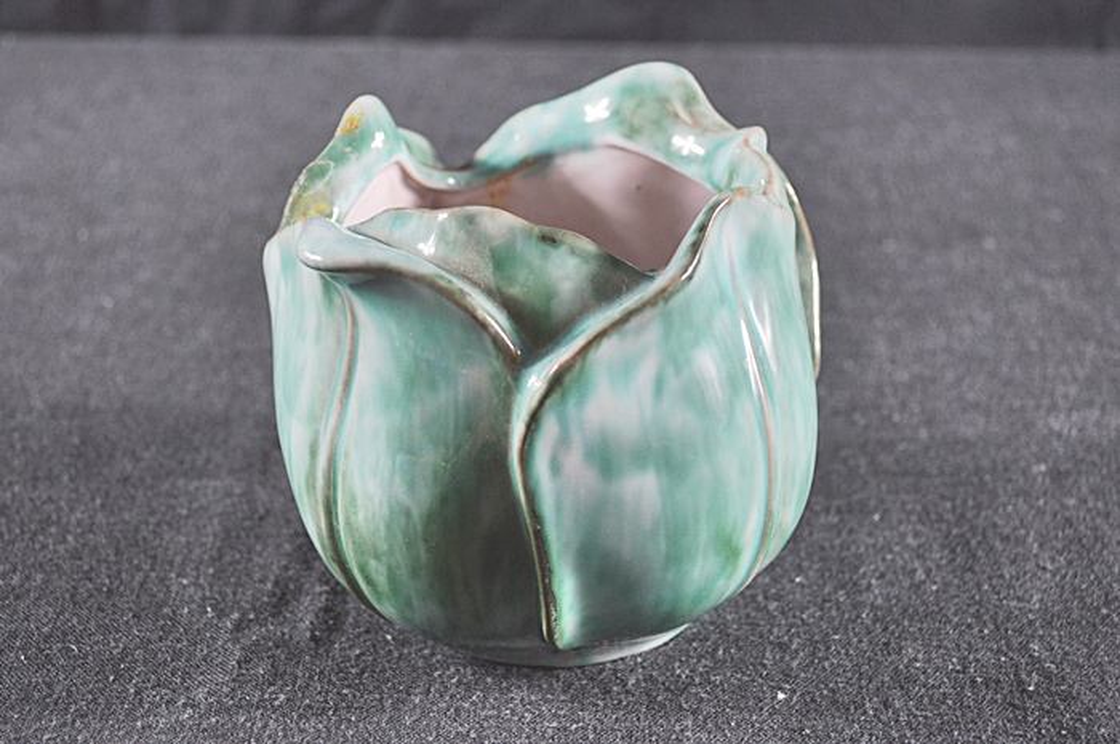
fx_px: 1678
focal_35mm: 54
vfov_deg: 25.0
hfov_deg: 36.9
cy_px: 372
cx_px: 560
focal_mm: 36
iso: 400
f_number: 5
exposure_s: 1/20
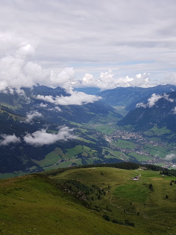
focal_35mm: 35
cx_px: 126
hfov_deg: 39.8
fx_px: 237
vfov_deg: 52.6
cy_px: 118
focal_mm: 4.2
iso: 50
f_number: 1.7
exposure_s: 1/2672
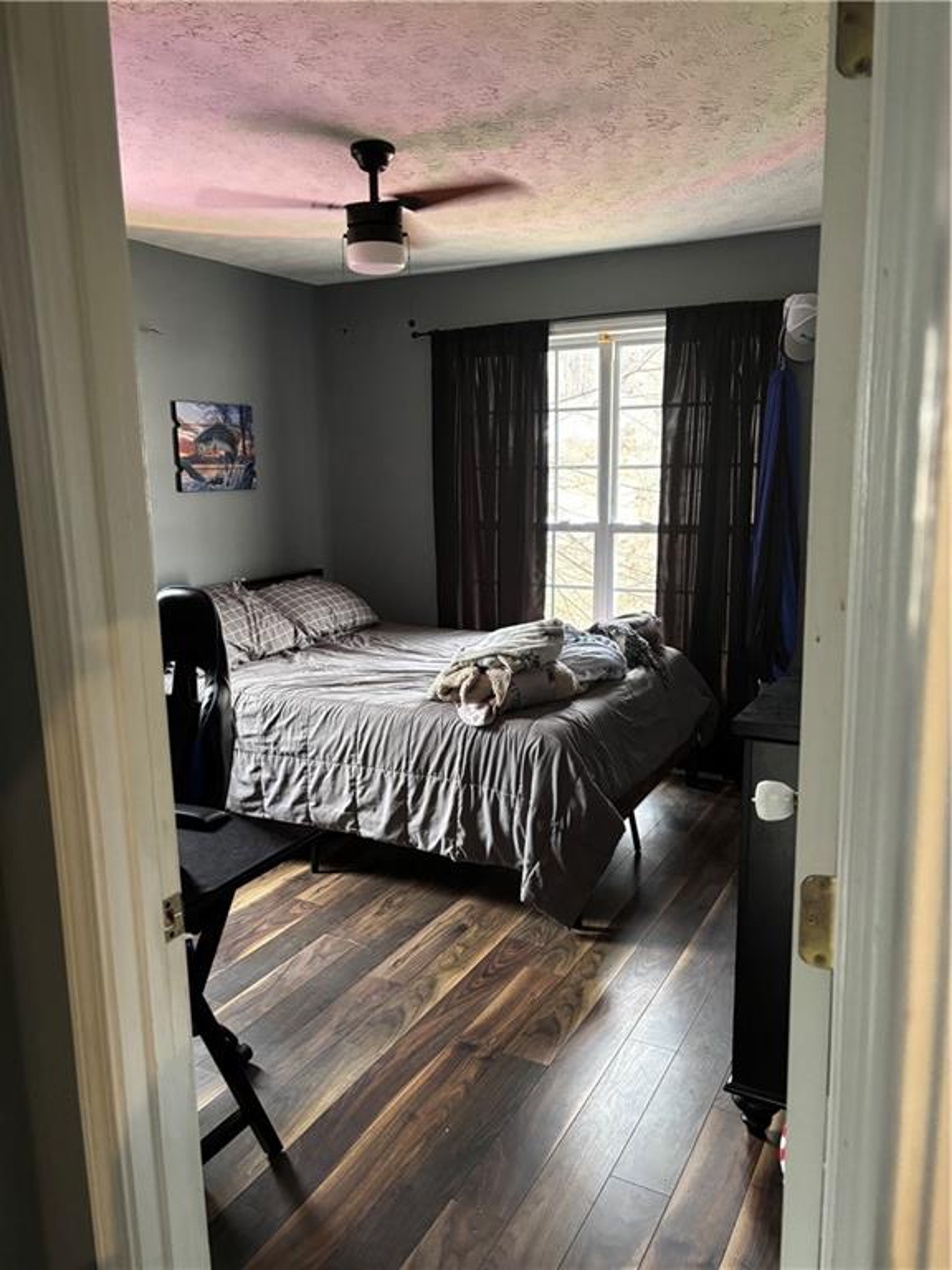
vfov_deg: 67.3
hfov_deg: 53.1
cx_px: 476
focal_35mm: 26
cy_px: 635
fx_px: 953
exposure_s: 1/40
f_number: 1.6
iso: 640
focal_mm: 5.96
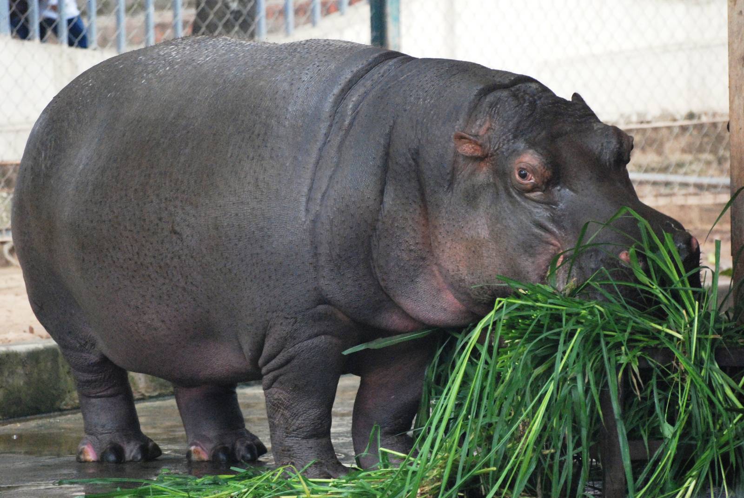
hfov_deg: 7.0
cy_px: 249
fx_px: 6052
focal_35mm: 292
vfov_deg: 4.7
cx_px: 372
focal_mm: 195
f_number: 4.8
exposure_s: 1/160
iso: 1600
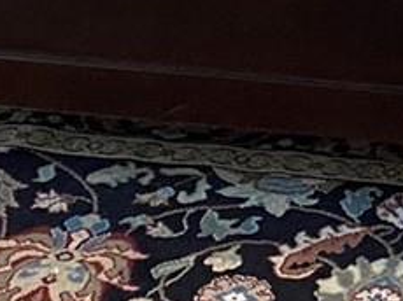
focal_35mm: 181
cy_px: -676
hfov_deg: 10.7
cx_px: 538
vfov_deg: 7.1
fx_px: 2105
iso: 640
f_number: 1.8
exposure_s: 1/40
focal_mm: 4.25
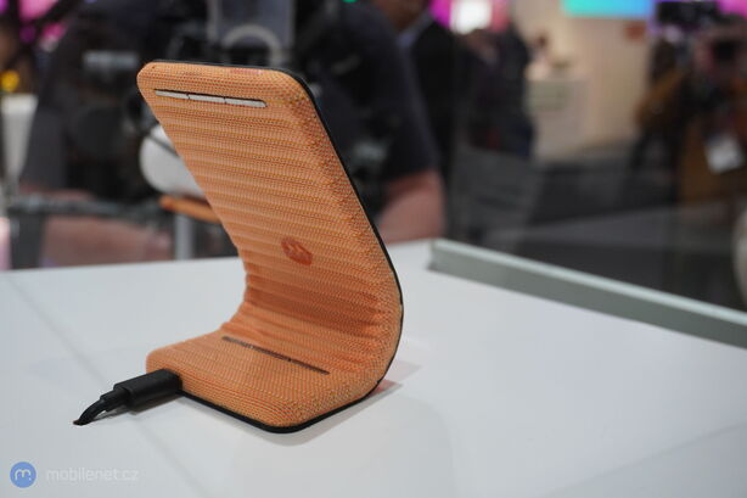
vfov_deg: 33.0
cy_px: 249
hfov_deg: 47.9
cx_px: 374
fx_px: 840
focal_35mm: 40
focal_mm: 27
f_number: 5
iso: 800
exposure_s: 1/160
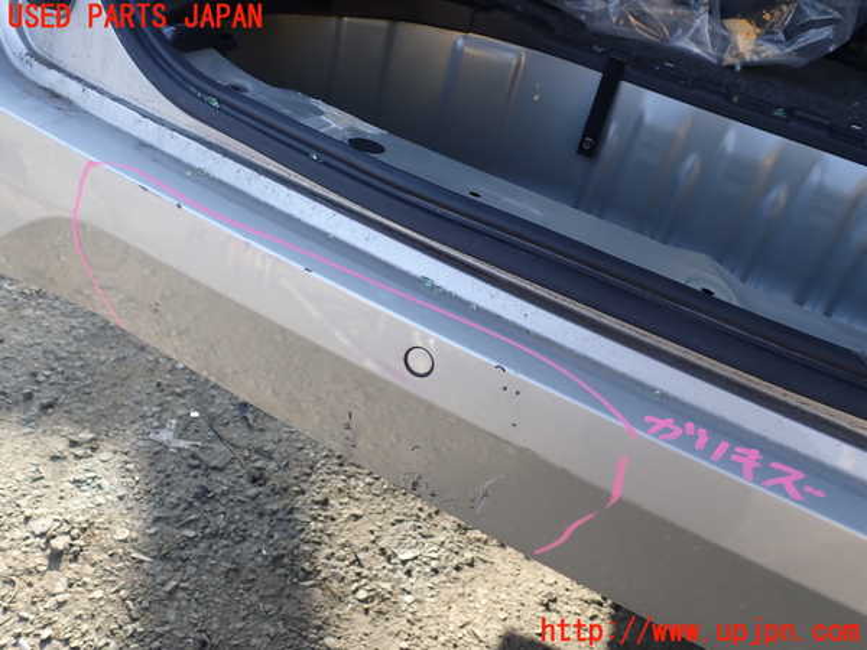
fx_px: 751
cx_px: 434
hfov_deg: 60.0
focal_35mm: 30
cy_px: 325
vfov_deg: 46.8
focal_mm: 5.4
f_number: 3.2
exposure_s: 1/125
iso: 100
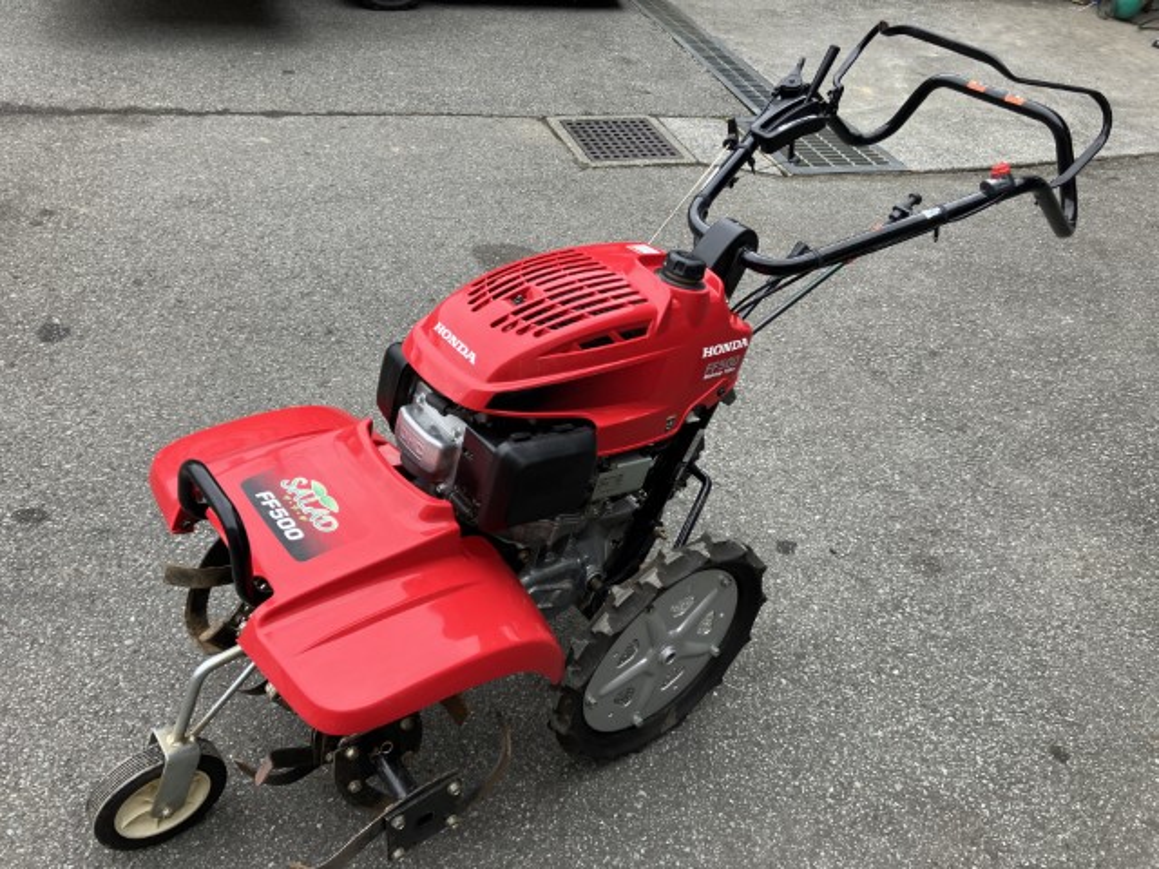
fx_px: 937
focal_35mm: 28
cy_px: 434
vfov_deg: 49.7
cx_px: 580
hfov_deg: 63.4
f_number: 1.8
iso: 40
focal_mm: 3.99
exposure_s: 1/100
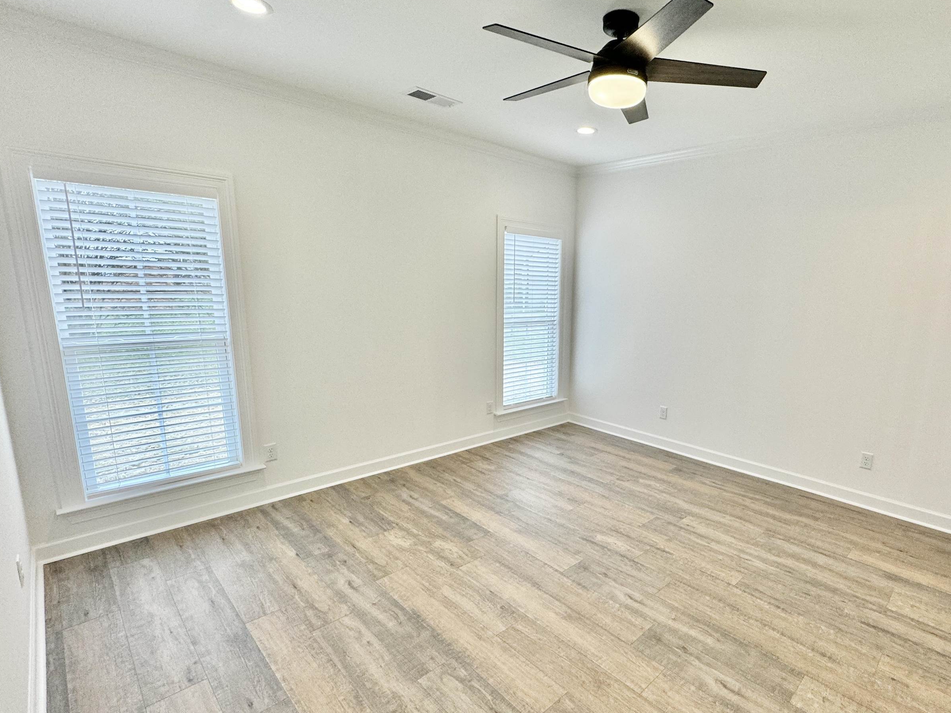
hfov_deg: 86.9
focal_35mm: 18
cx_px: 557
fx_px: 495
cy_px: 376
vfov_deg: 71.5
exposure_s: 1/120
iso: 125
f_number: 2.2
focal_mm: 2.22
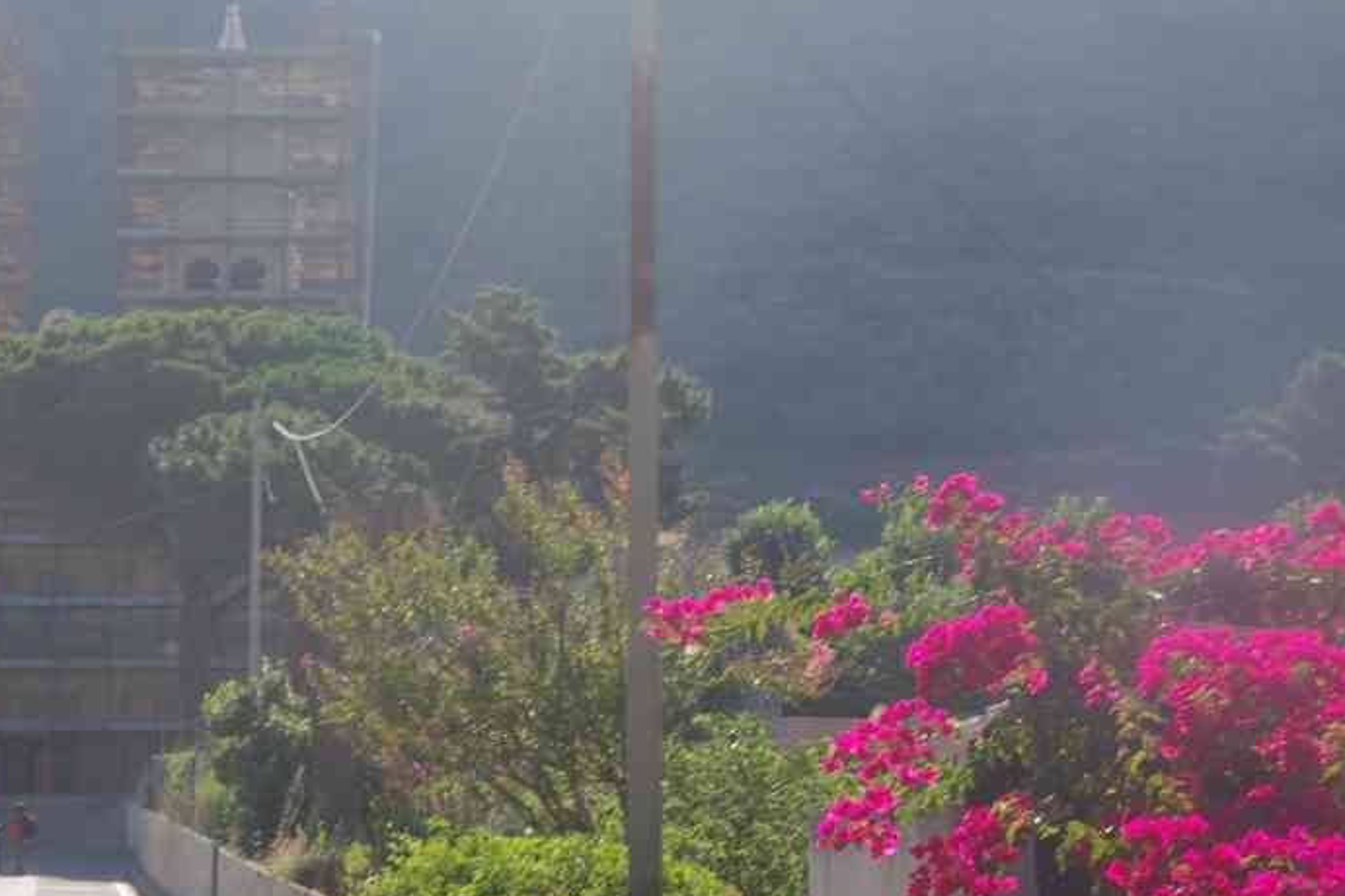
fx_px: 4707
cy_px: 413
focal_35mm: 126
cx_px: 389
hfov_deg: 16.2
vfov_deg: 10.9
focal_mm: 57.5
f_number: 10
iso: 200
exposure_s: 1/100
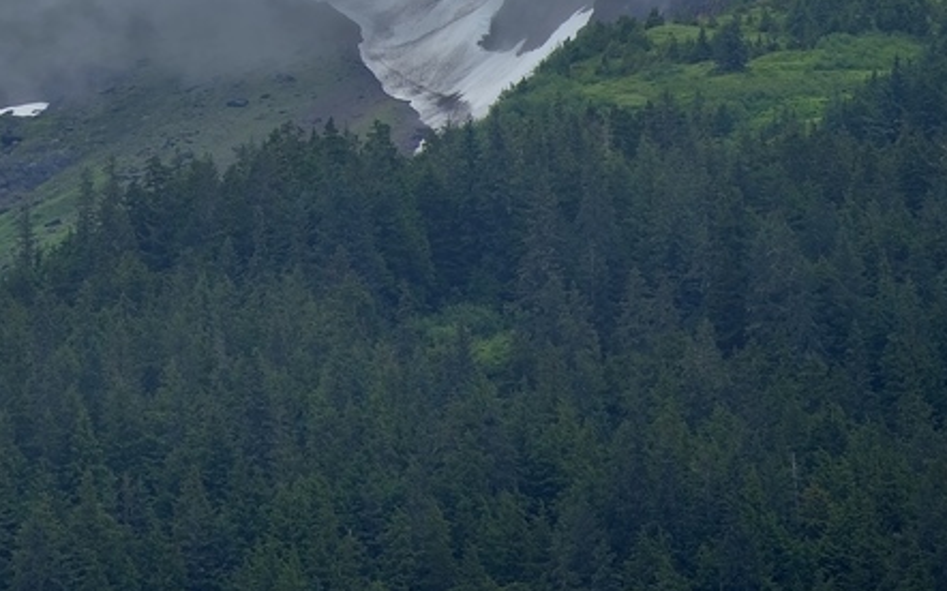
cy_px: -246
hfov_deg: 3.6
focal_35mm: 576
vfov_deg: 2.3
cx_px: -26
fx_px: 14862
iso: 100
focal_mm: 195
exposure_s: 1/400
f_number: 7.1
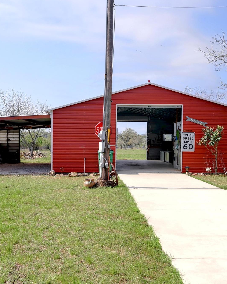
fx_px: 361
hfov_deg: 34.9
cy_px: 142
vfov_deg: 42.9
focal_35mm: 43
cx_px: 103
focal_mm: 30
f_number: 6.3
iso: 2000
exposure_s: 1/4000
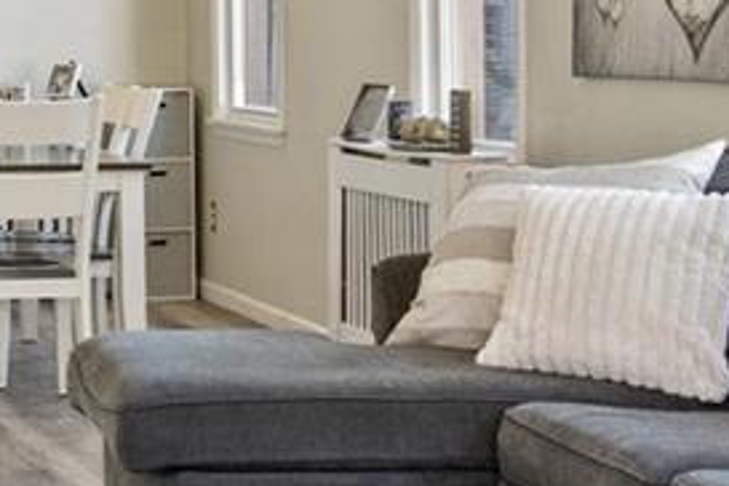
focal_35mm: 120
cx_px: -283
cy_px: 28
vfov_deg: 11.3
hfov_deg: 16.0
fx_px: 2430
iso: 500
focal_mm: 16
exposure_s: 1/10
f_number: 5.6
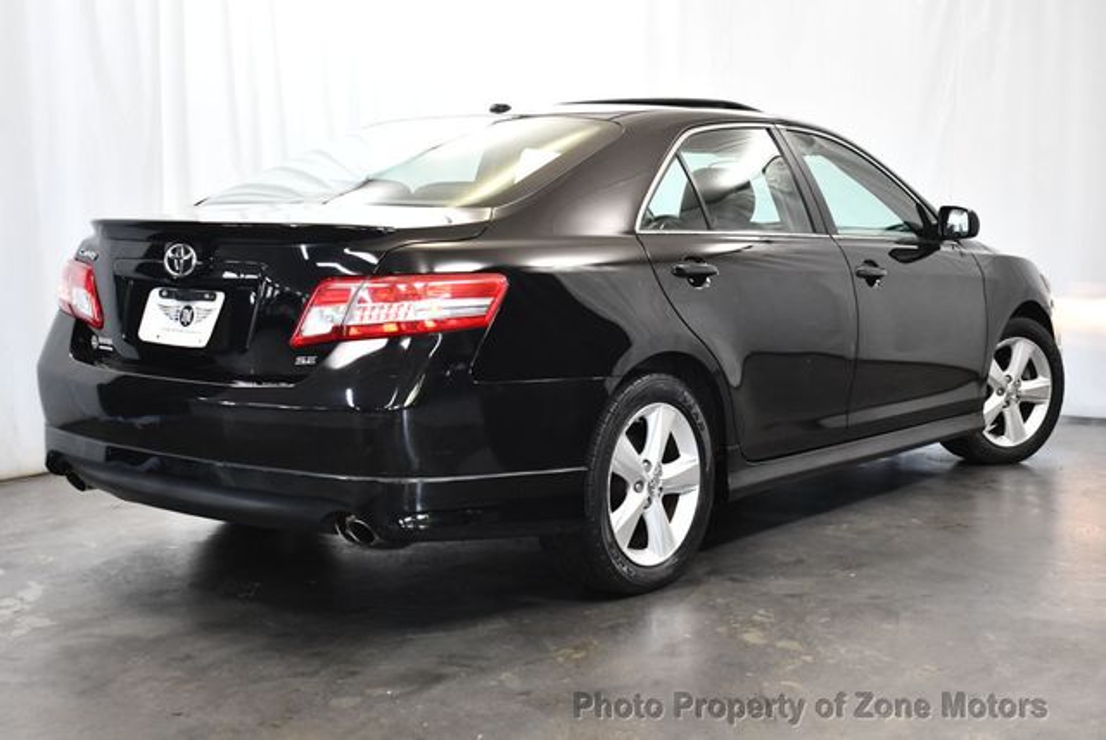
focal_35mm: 52
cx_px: 553
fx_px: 1599
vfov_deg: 26.0
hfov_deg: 38.2
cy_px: 370
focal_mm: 26
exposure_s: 1/125
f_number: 4
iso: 1600
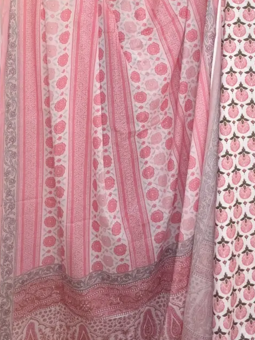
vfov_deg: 45.7
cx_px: 197
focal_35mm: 39
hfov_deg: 35.8
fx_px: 383
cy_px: 74
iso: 64
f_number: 1.9
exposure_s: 1/100
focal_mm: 2.69
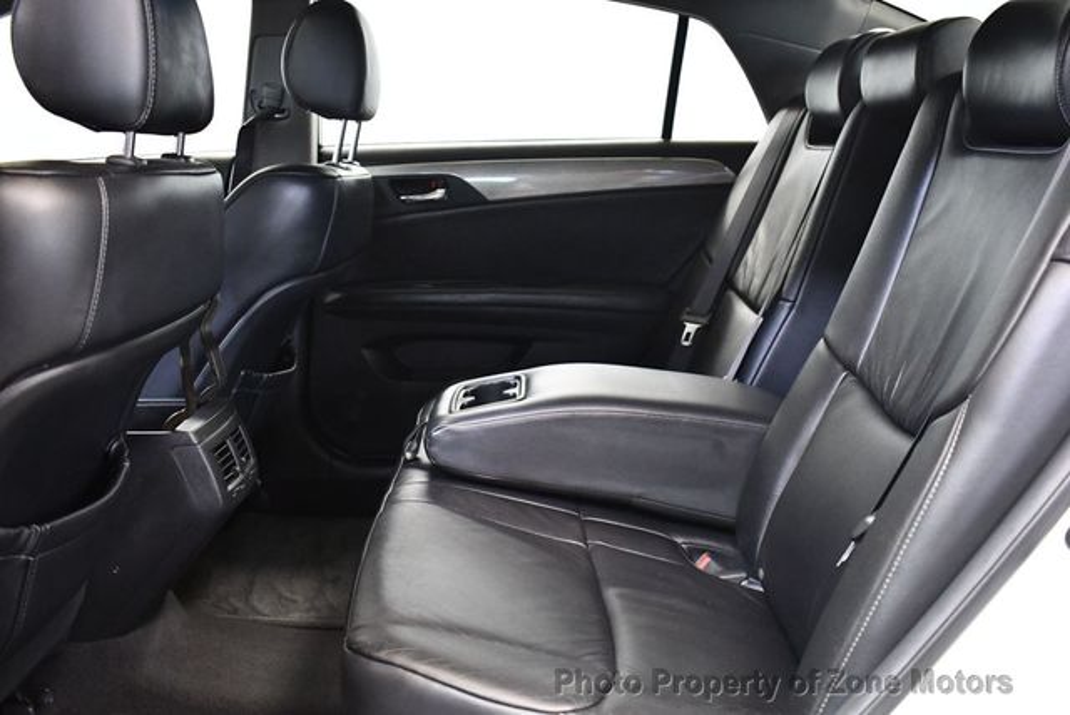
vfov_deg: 36.9
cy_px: 358
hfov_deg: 53.1
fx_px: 1071
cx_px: 535
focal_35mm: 36
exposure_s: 1/80
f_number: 3.5
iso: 3200
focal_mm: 18
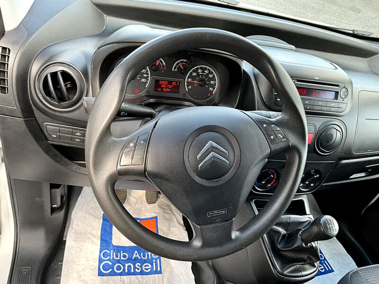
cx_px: 190
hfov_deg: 61.7
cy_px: 142
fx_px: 318
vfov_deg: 48.2
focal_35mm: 29
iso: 50
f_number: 1.8
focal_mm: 3
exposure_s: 1/122
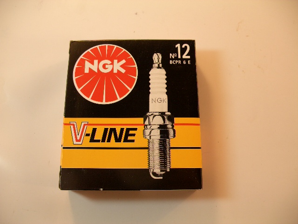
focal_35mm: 33
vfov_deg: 42.9
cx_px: 149
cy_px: 112
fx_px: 284
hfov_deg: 55.4
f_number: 2.8
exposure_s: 1/160
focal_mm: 7.1
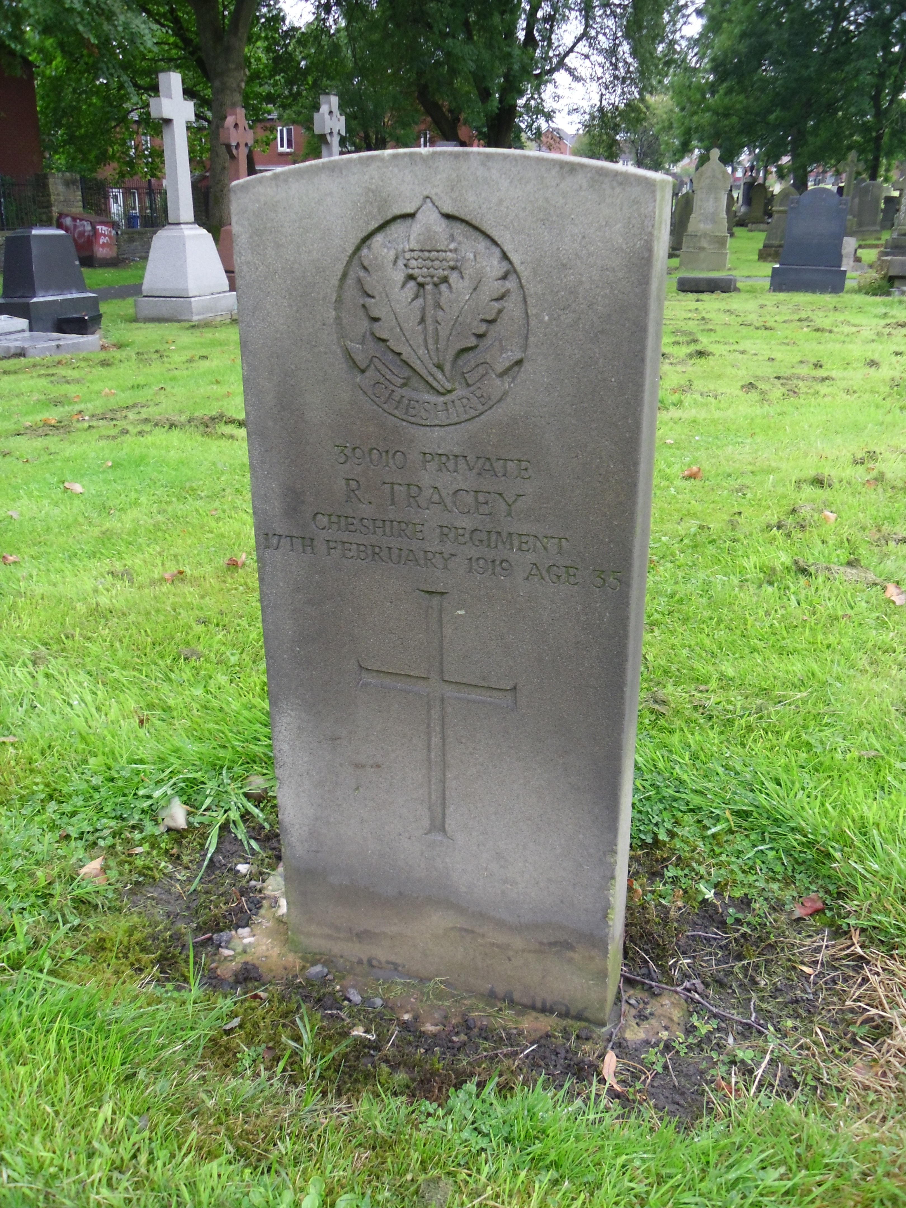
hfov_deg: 45.4
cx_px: 453
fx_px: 1082
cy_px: 604
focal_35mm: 31
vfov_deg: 58.4
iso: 80
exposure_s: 1/98
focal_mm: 5.6
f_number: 3.3
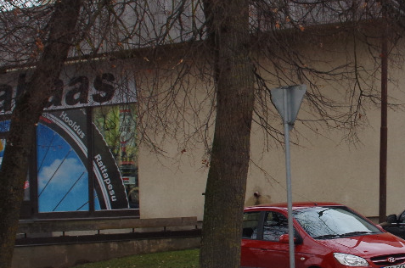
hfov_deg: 16.5
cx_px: 359
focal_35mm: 123
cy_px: 128
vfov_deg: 11.1
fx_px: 1381
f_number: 5.6
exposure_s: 1/50
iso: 640
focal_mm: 24
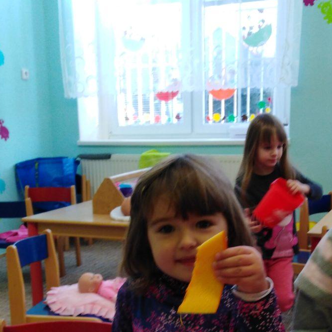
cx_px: 175
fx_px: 597
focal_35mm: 55
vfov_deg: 30.3
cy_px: 268
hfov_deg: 31.1
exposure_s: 1/50
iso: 141
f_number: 2.2
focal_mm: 3.46
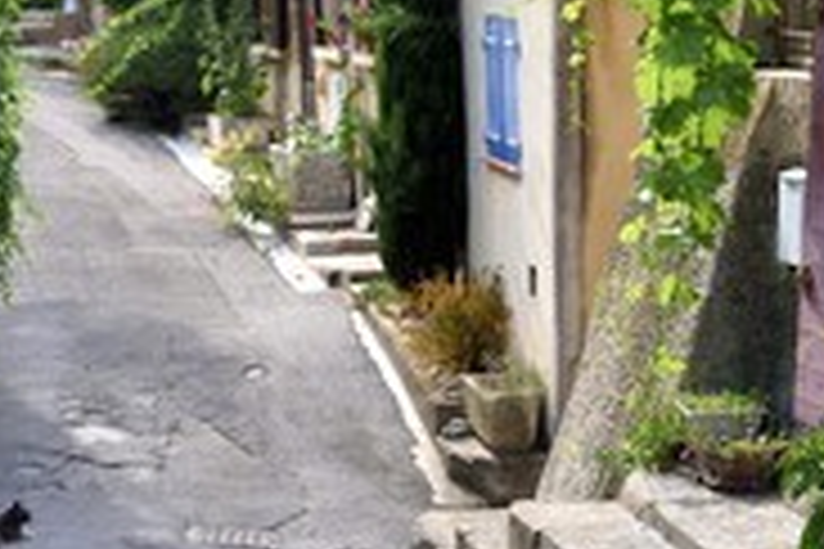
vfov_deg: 11.9
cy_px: 153
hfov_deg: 17.4
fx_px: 2632
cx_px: 819
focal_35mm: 115
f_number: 6.3
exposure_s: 1/200
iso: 200
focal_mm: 50
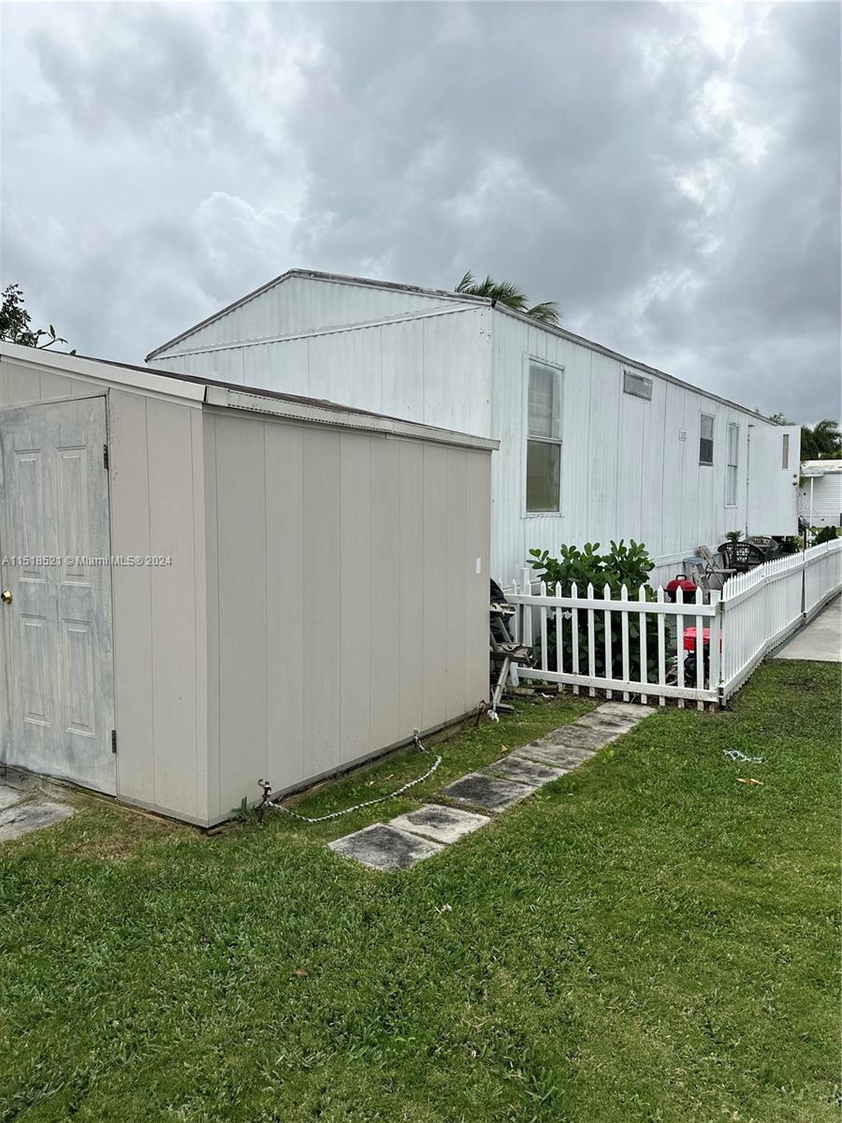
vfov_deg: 71.6
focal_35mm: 24
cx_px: 421
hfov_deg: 56.8
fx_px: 778
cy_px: 562
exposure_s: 1/4184
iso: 80
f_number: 1.78
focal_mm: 6.86
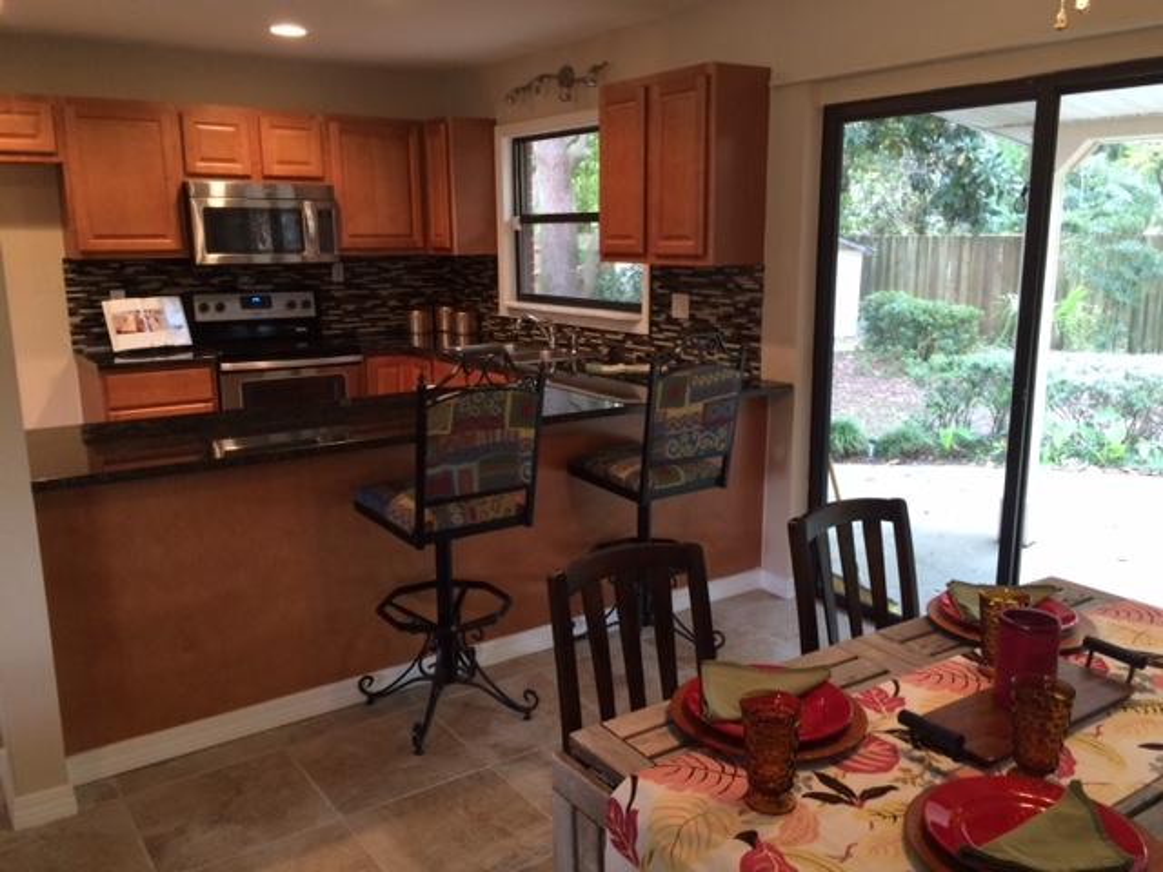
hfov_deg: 61.7
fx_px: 974
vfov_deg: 48.2
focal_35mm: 29
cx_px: 582
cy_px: 436
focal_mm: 4.15
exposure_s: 1/30
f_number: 2.2
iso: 125
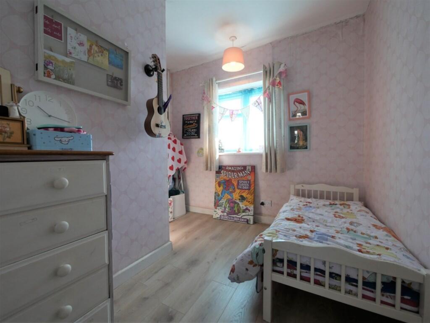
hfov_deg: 102.0
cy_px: 162
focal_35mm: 14
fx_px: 174
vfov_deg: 85.7
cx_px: 215
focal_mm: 7
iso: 320
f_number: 4
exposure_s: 1/60
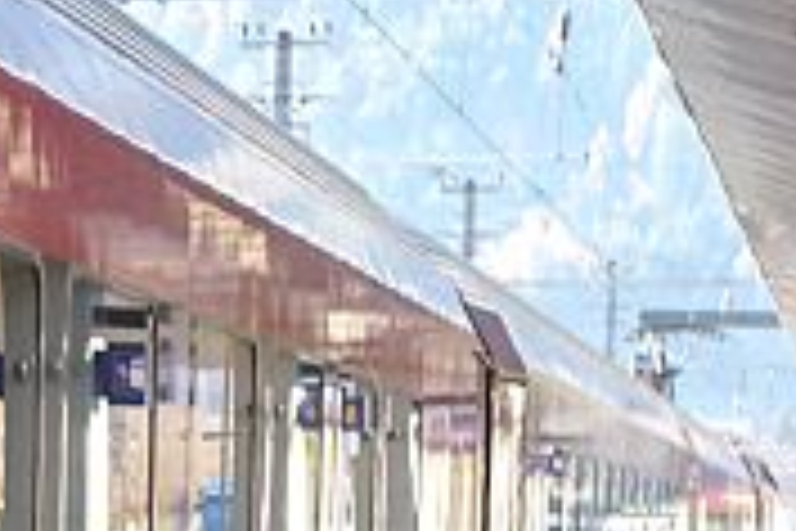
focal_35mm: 210
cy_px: 765
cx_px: -967
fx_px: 4643
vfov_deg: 6.5
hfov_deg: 9.0
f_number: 4.5
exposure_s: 1/60
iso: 100
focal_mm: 31
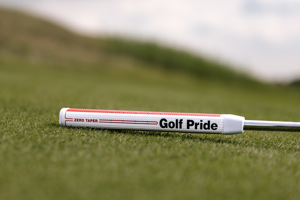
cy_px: 100
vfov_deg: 19.4
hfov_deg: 28.9
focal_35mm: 70
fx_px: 583
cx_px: 150
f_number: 2.8
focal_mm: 70
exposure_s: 1/2000
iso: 100
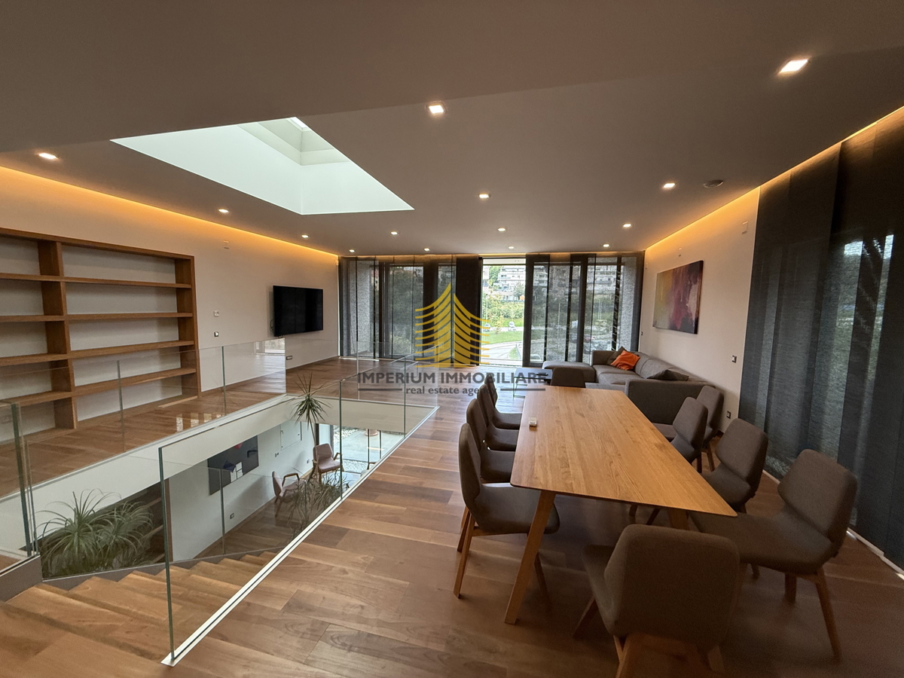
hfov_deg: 102.1
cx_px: 452
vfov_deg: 85.7
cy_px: 339
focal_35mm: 14
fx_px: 366
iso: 250
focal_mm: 2.22
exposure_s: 1/100
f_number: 2.2
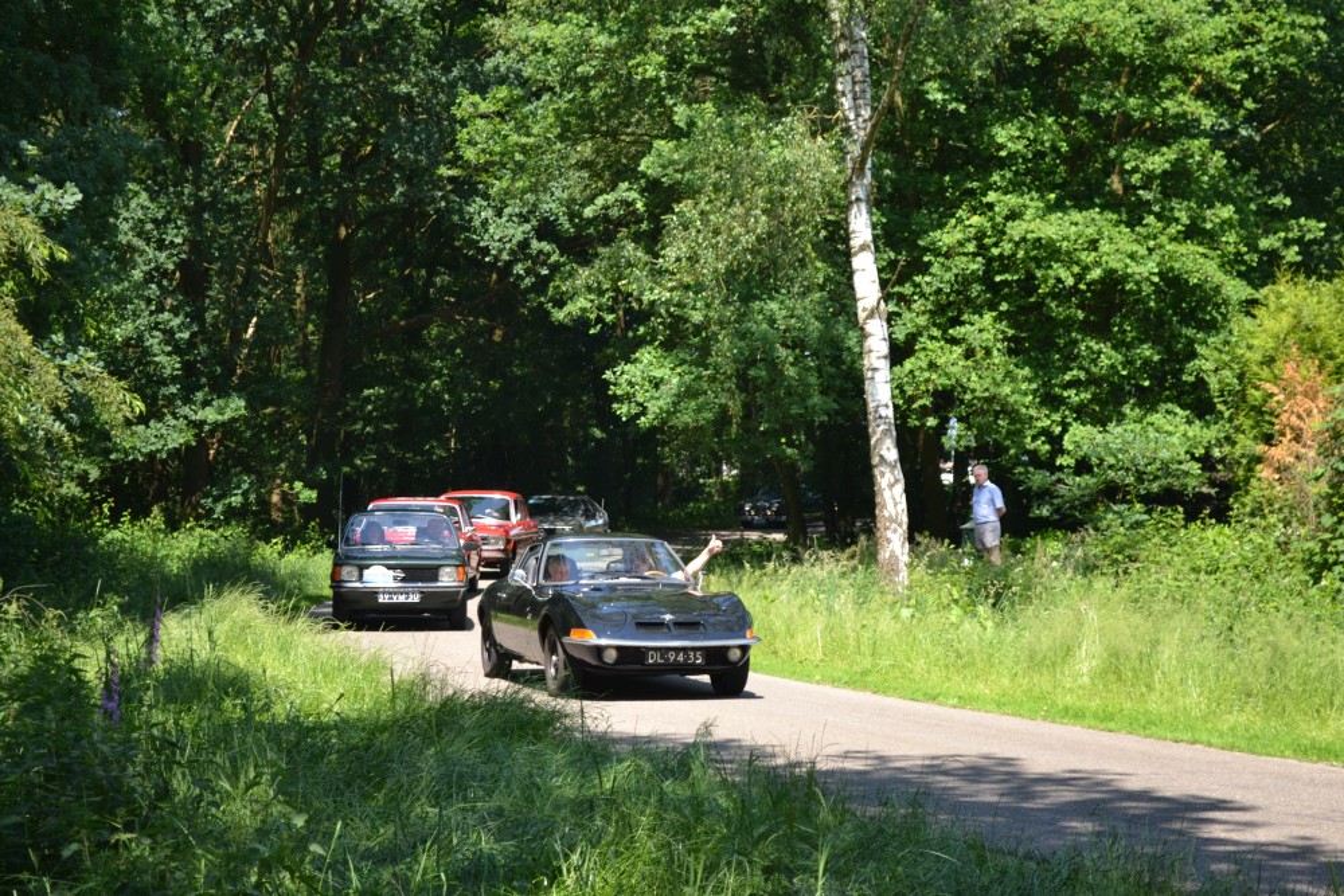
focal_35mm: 78
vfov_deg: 17.5
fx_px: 2912
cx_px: 672
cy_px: 448
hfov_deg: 26.0
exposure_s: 1/125
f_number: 5.6
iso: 110
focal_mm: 52
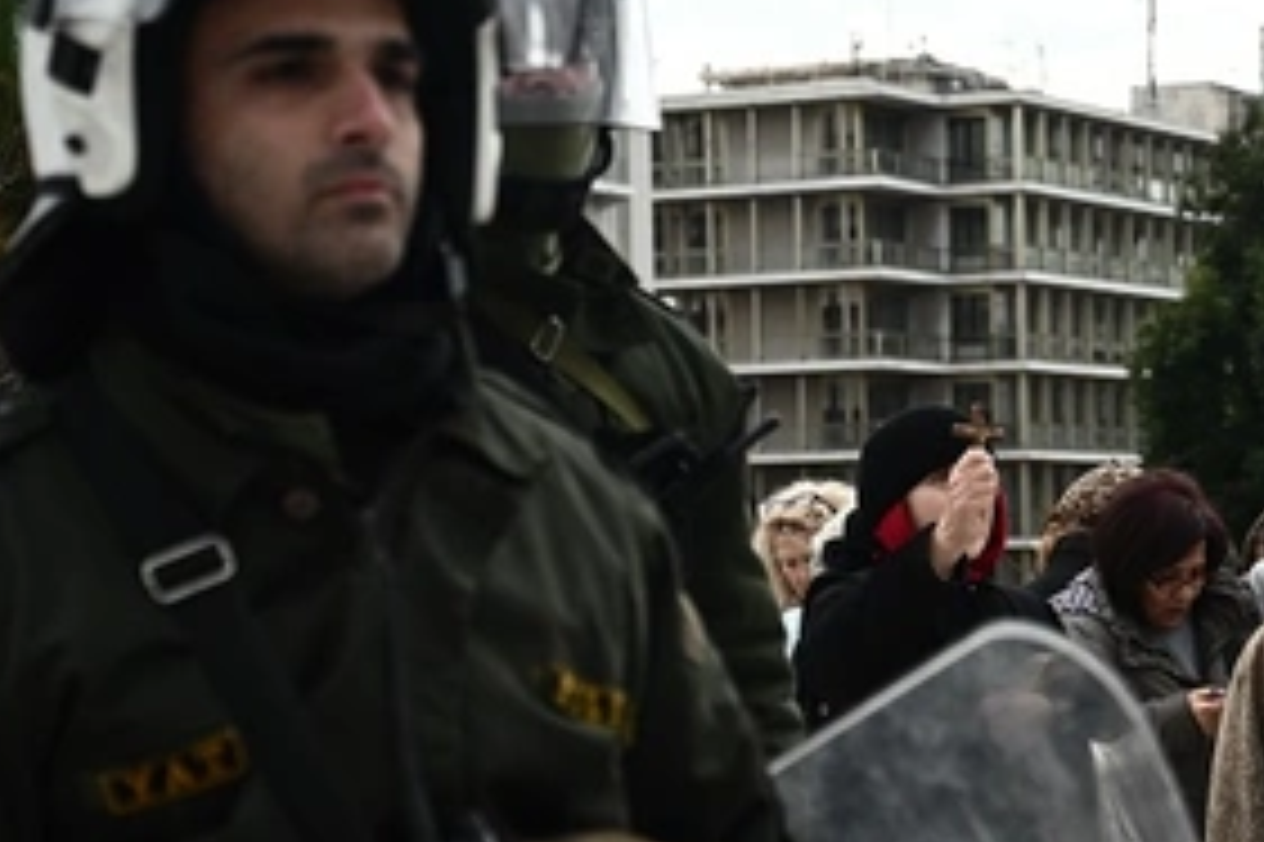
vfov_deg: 12.2
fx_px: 3895
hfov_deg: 18.2
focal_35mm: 111
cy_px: 772
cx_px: 1120
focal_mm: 48
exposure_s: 1/1250
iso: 800
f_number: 4
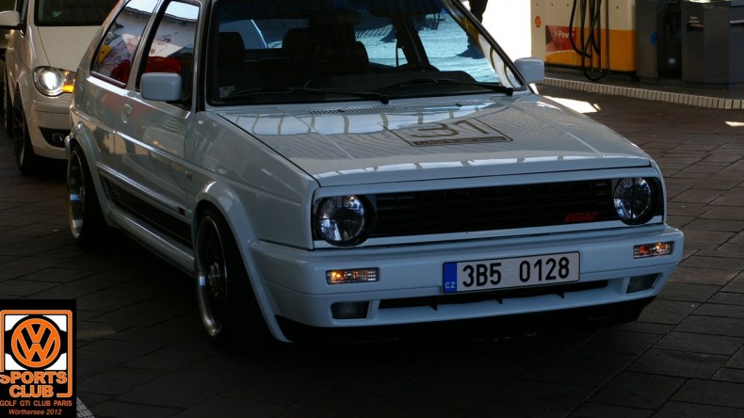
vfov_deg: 13.8
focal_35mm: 88
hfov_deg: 24.3
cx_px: 372
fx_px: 1726
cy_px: 169
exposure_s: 1/180
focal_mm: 55
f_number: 8
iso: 200
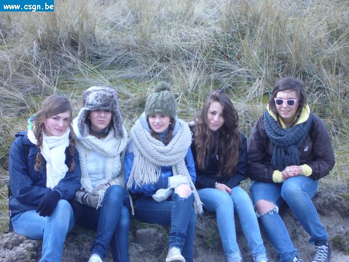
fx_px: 1038
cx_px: 174
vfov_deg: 14.4
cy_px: 131
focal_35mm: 103
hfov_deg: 19.1
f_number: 4.9
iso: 80
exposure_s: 1/100
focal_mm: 17
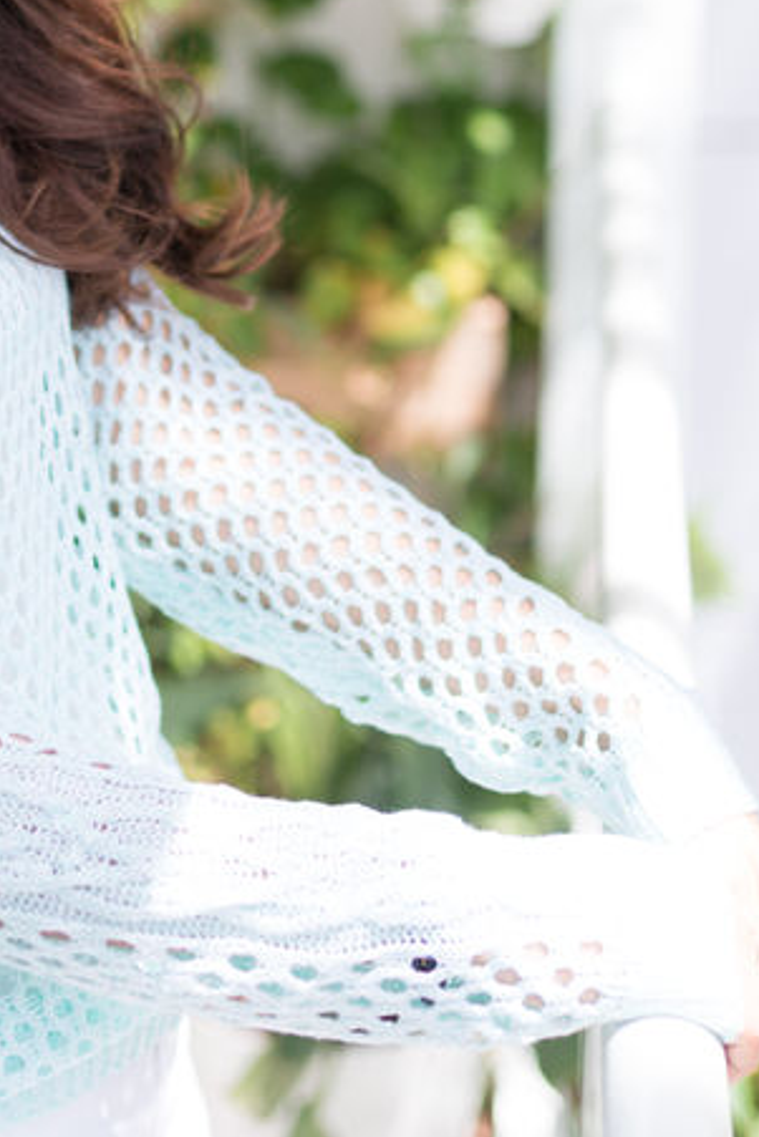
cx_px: 38
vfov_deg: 21.5
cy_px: 147
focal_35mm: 93
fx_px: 2939
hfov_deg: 14.5
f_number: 1.8
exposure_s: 1/1250
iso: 100
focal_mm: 35
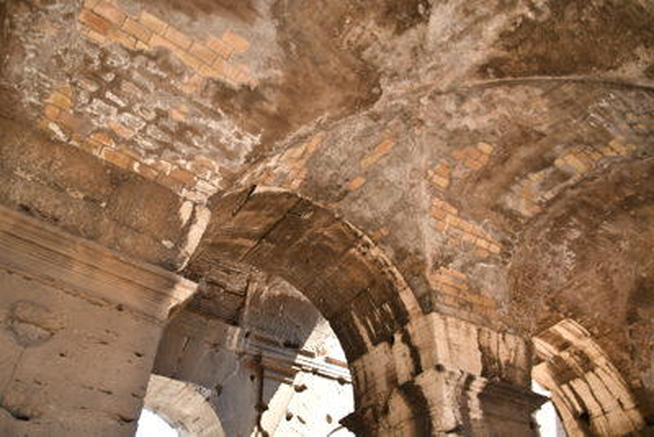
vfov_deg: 53.2
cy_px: 218
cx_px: 327
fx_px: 436
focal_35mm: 24
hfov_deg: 73.7
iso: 100
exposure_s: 1/100
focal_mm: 16
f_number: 3.5
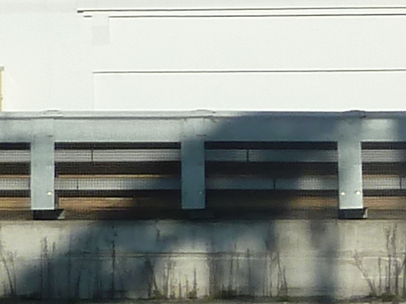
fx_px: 5958
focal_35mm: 508
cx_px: 1535
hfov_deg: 3.7
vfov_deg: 2.9
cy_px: 5
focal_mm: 11
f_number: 5
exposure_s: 1/500
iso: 80
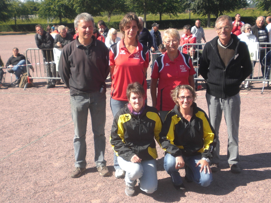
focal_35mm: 51
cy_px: 102
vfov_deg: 28.6
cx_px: 136
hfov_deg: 37.5
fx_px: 399
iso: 50
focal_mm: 8.44
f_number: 3.6
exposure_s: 1/250
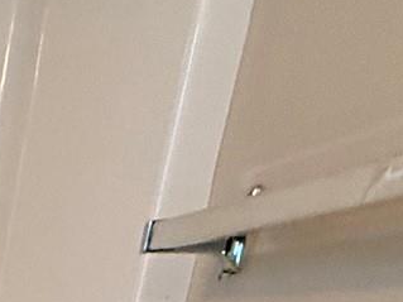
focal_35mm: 90
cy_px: 934
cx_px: -464
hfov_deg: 15.7
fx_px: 1047
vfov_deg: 10.6
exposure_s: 1/120
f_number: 2.2
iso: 250
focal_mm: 2.22
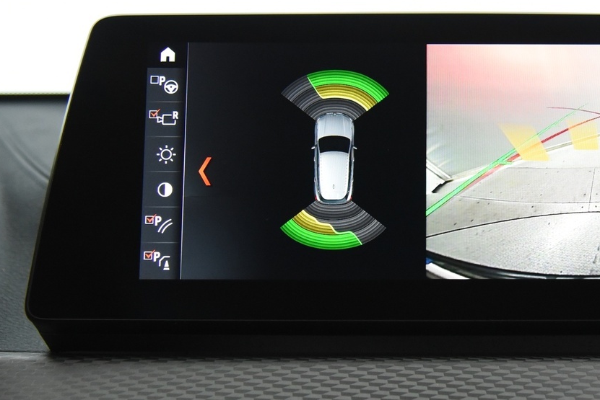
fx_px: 1234
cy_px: 207
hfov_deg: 26.9
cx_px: 465
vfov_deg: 18.4
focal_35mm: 74
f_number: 4
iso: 4000
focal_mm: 38
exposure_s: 1/40
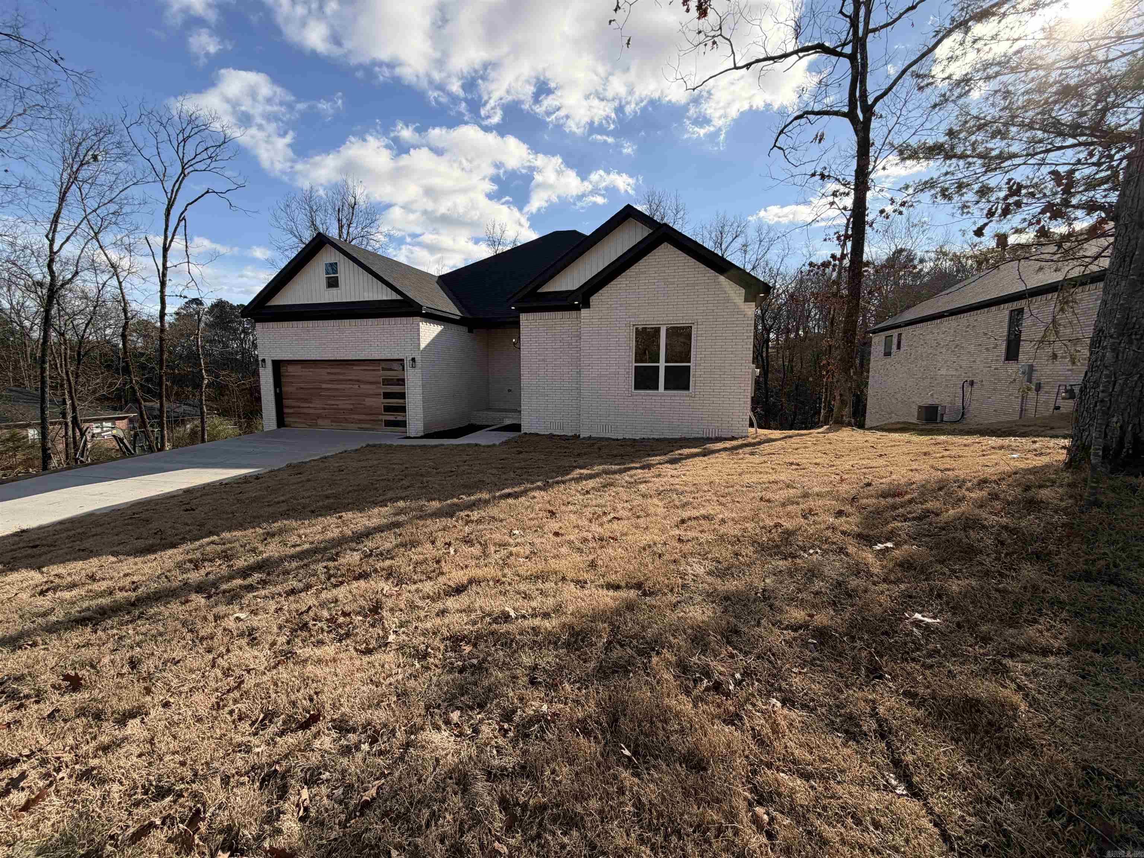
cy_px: 429
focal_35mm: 14
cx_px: 572
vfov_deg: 85.7
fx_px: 463
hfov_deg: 102.1
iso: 32
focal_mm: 2.22
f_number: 2.2
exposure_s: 1/770
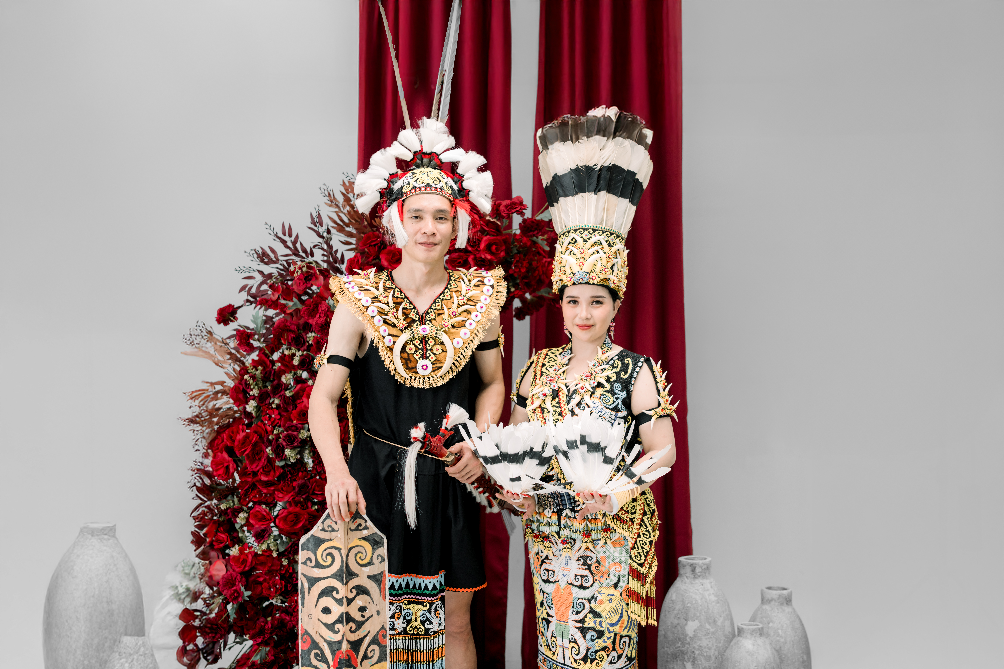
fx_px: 1394
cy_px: 334
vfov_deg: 27.0
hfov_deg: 39.6
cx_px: 502
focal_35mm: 50
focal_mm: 50
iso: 250
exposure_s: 1/160
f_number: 2.2
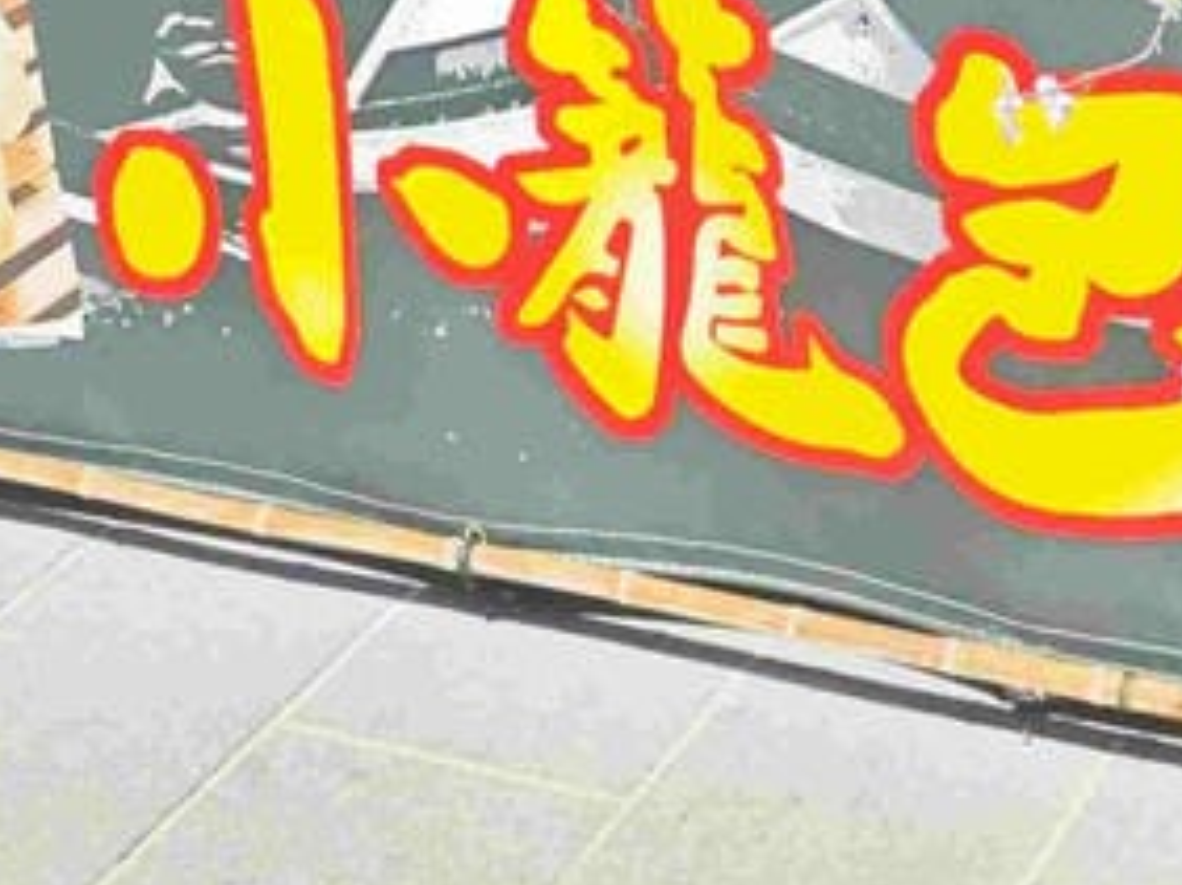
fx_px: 3343
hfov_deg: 19.6
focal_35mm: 98
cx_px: 1123
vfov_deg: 13.7
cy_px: -638
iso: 80
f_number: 2
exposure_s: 1/2000
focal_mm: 8.72
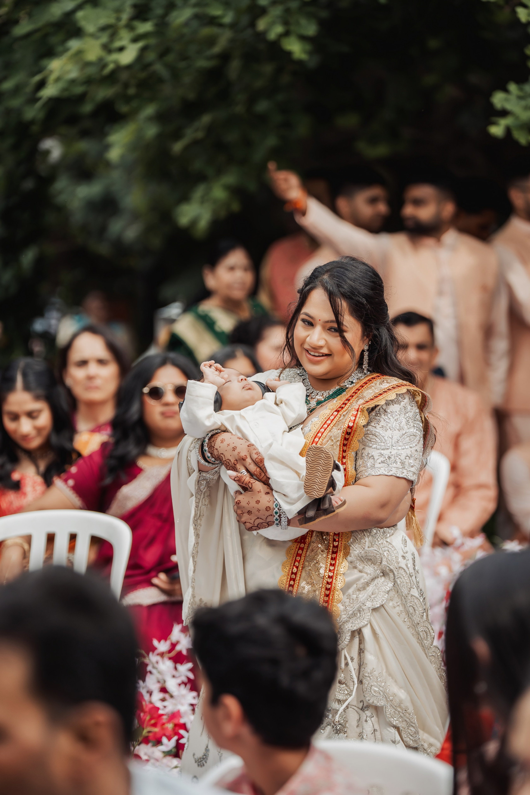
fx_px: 3356
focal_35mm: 152
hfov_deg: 9.0
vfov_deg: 13.5
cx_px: 265
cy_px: 398
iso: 320
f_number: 3.2
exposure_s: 1/1250
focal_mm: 152
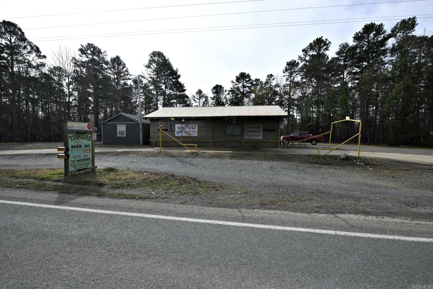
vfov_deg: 77.3
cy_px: 144
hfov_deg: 100.4
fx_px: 180
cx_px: 216
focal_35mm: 15
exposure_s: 1/200
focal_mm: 15
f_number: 7.1
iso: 64
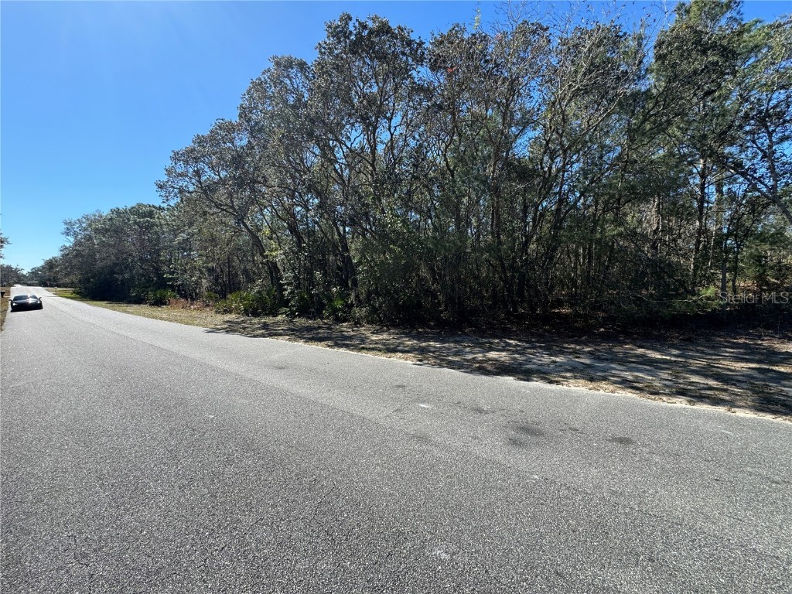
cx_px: 396
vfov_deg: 85.7
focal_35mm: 14
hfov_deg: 102.1
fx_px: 320
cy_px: 297
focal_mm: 2.22
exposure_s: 1/749
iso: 40
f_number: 2.2
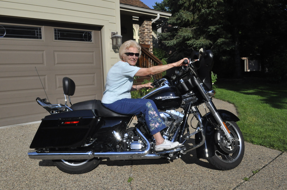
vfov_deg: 39.9
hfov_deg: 57.3
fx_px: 263
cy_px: 95
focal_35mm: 33
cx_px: 144
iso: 1000
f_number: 16
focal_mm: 22
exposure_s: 1/1000
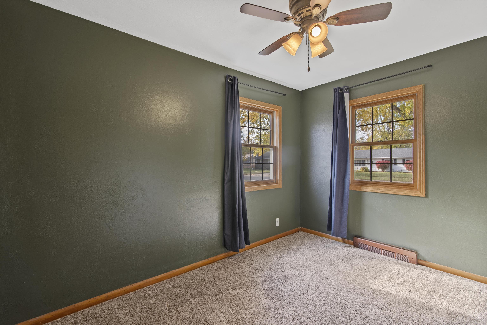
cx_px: 244
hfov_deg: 96.7
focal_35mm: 16
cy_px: 162
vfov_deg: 73.8
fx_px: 216
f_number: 6.3
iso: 320
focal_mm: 16
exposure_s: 1/2.5
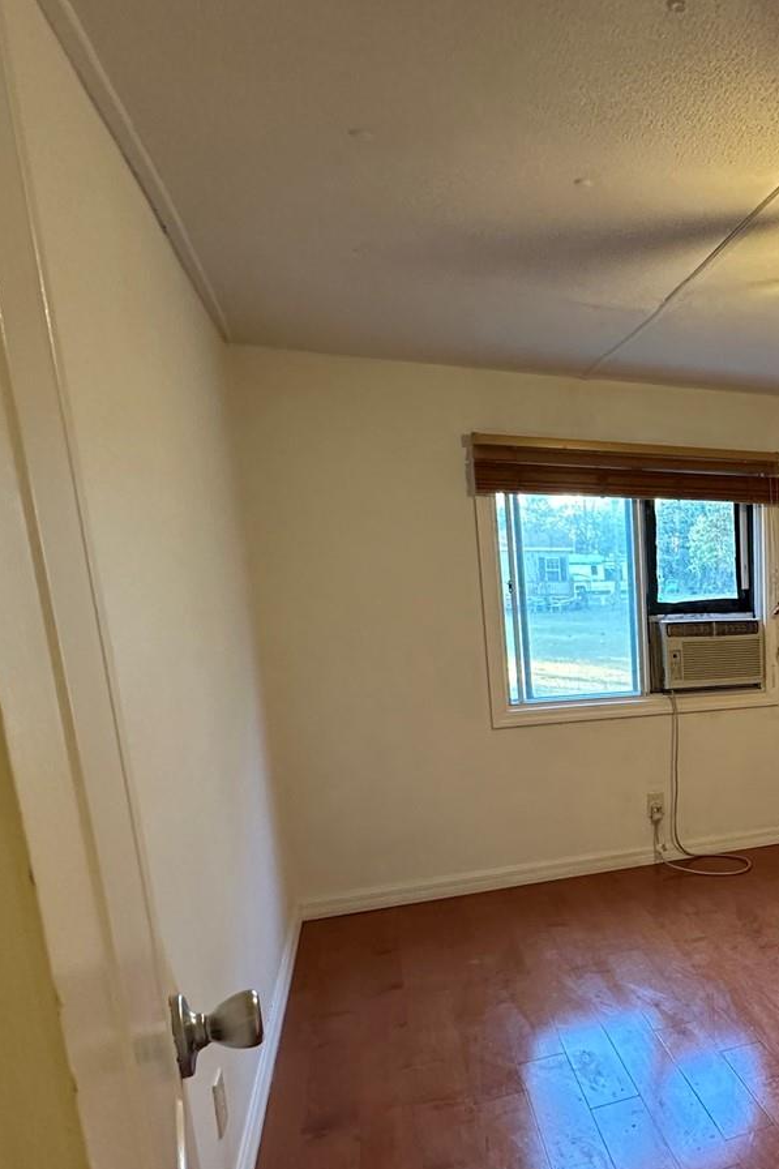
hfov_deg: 42.4
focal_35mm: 26
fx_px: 844
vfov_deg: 68.2
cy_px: 740
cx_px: 788
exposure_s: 1/60
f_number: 2.2
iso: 400
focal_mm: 2.22
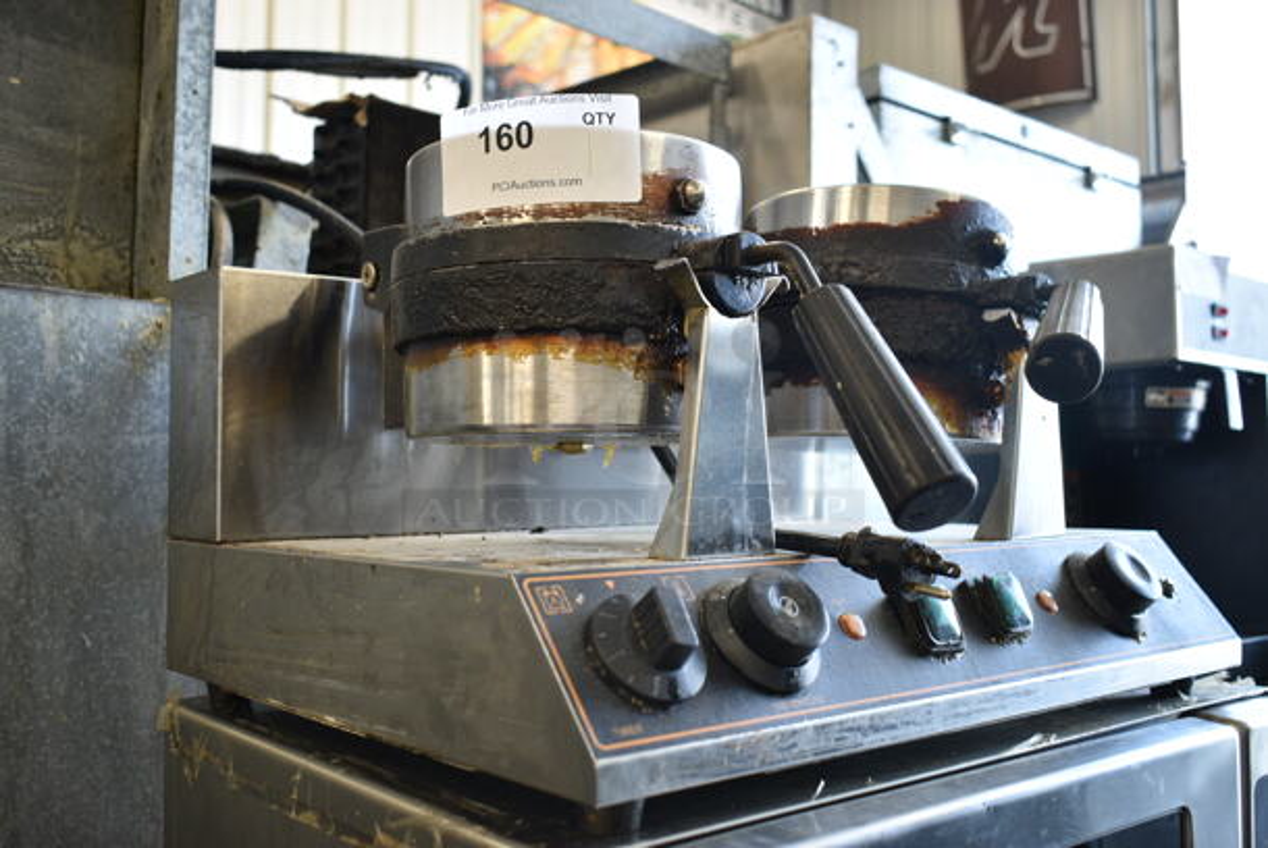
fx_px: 1269
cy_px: 424
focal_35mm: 36
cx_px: 634
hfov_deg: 53.1
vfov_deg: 37.0
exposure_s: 1/40
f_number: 3.8
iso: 320
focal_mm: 24
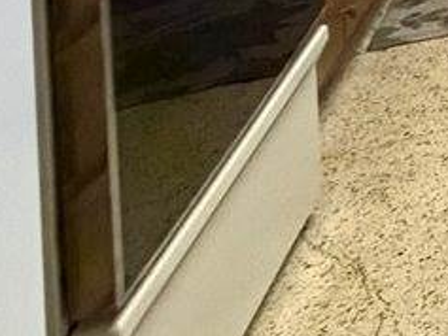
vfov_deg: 12.2
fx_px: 1101
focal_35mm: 85
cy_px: -561
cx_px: 1231
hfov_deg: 12.8
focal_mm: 2.22
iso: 800
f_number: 2.2
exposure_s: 1/60
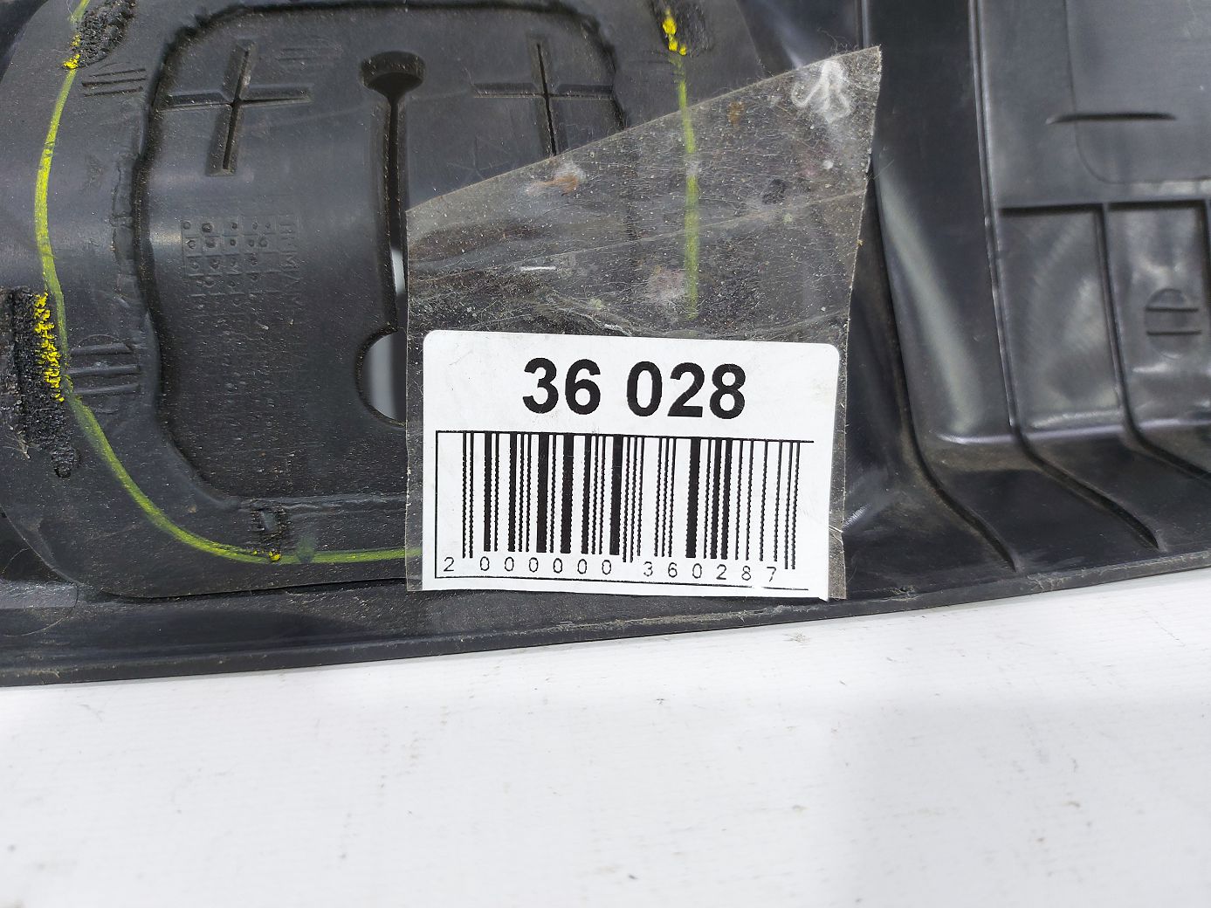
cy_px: 454
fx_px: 840
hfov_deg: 71.6
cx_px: 606
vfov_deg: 56.8
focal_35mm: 24
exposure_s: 1/50
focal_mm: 5.23
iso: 80
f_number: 1.8
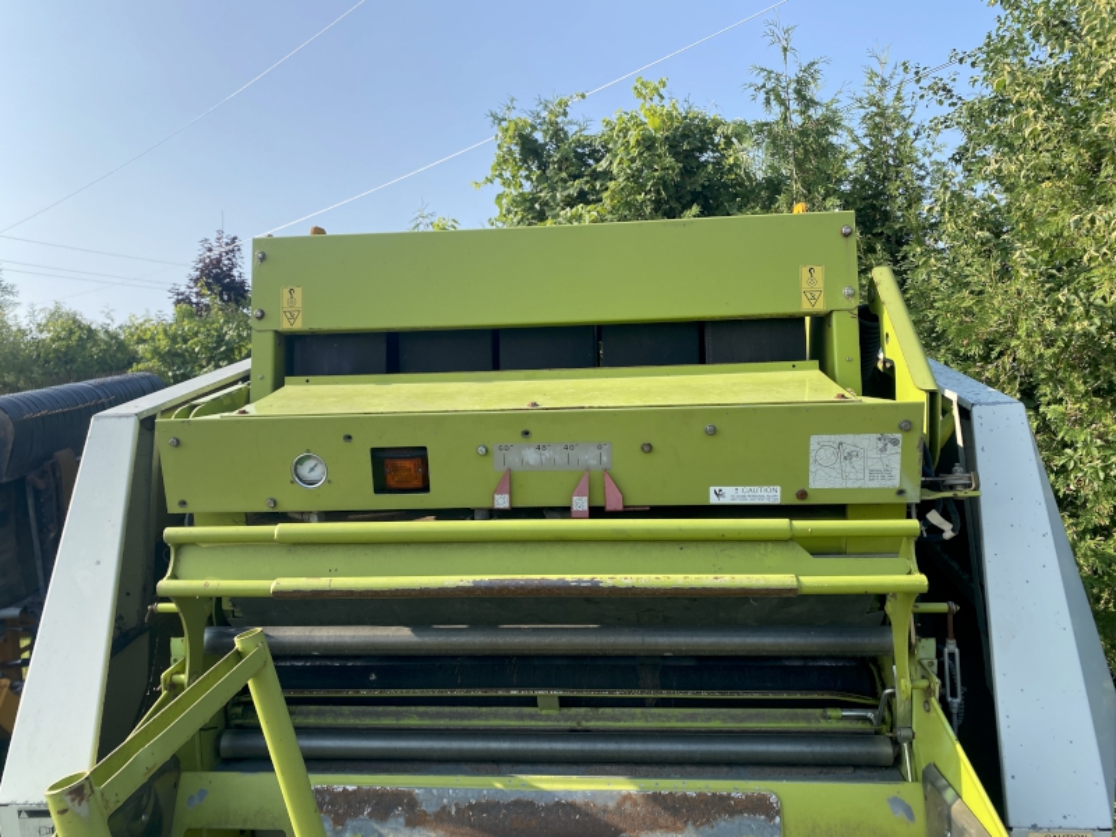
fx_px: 838
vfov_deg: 53.1
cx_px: 558
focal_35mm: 26
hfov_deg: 67.3
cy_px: 418
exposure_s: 1/1727
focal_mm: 4.25
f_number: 1.8
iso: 32
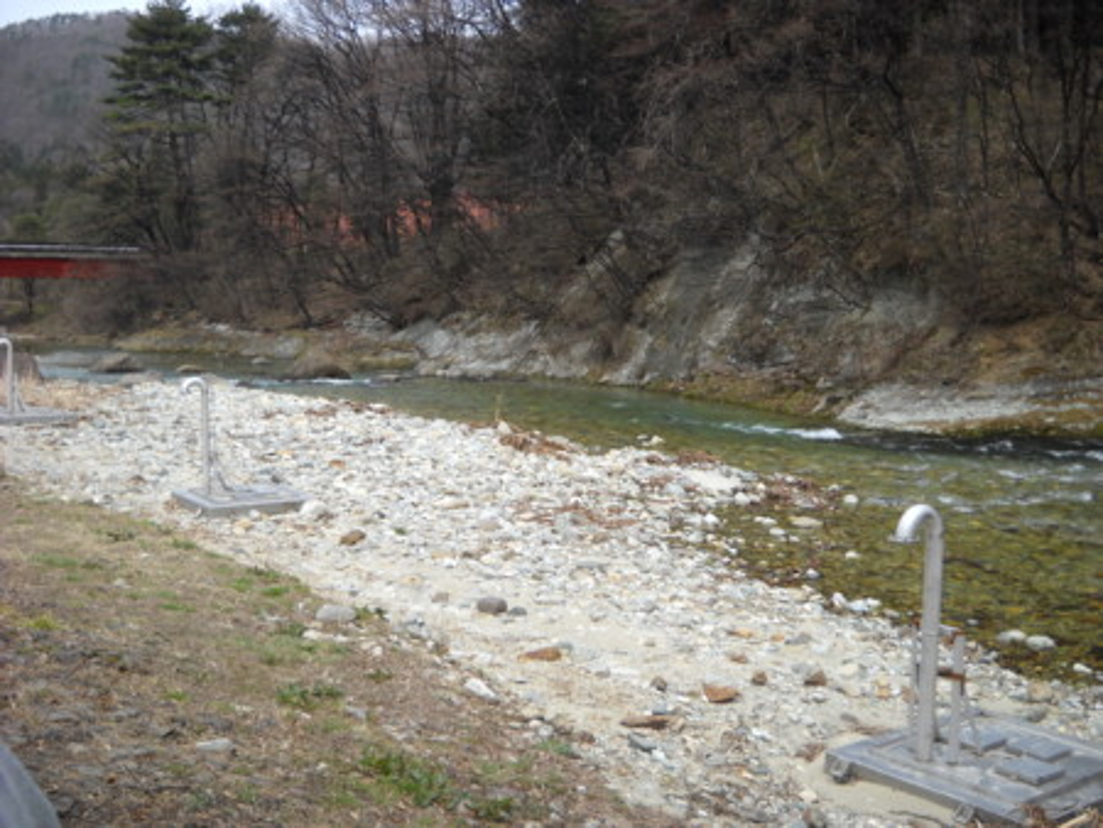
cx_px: 552
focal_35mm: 41
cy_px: 414
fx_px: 1307
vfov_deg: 35.2
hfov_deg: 45.8
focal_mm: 6.72
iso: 64
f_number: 5.5
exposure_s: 1/154
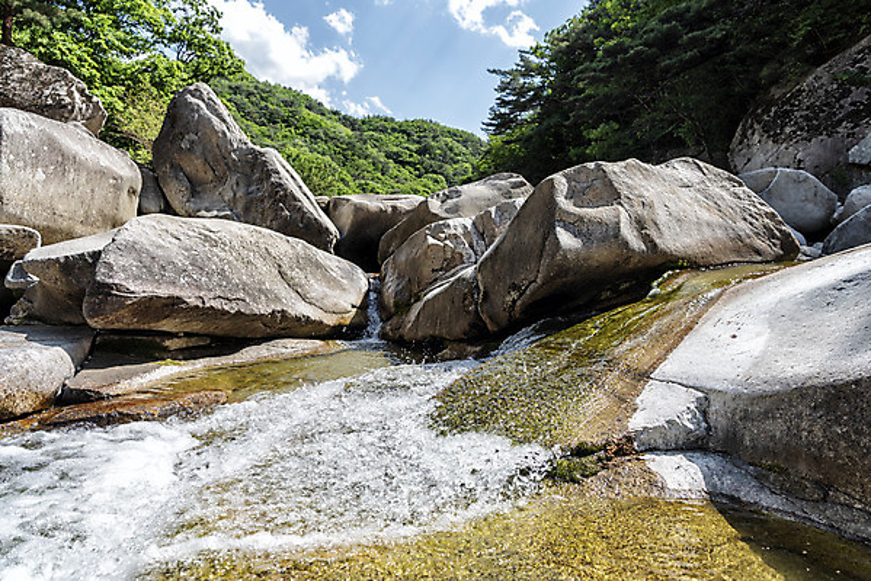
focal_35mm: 24
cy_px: 290
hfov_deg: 73.7
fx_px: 581
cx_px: 436
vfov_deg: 53.2
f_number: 5.6
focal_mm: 24
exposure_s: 1/640
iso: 100
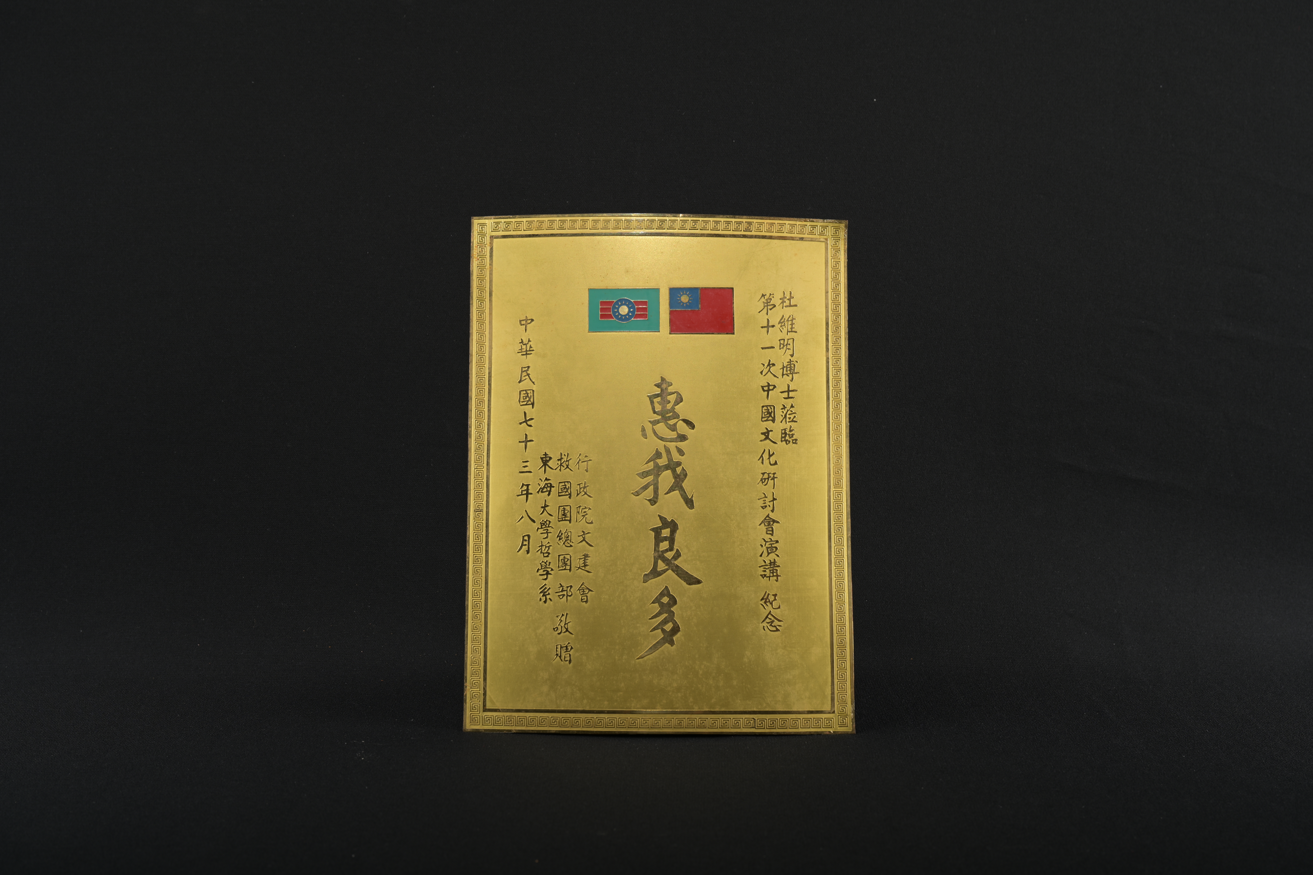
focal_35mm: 52
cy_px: 438
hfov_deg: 38.2
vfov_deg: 26.0
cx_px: 656
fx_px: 1896
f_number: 8
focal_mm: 52
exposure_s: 1/200
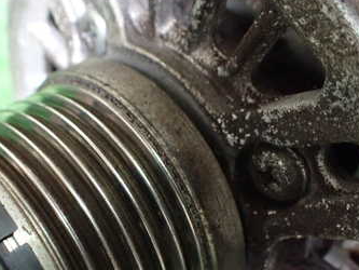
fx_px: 560
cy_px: 202
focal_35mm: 54
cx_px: 93
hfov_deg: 34.8
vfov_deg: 26.7
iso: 800
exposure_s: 1/30
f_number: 2.3
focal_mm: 5.4
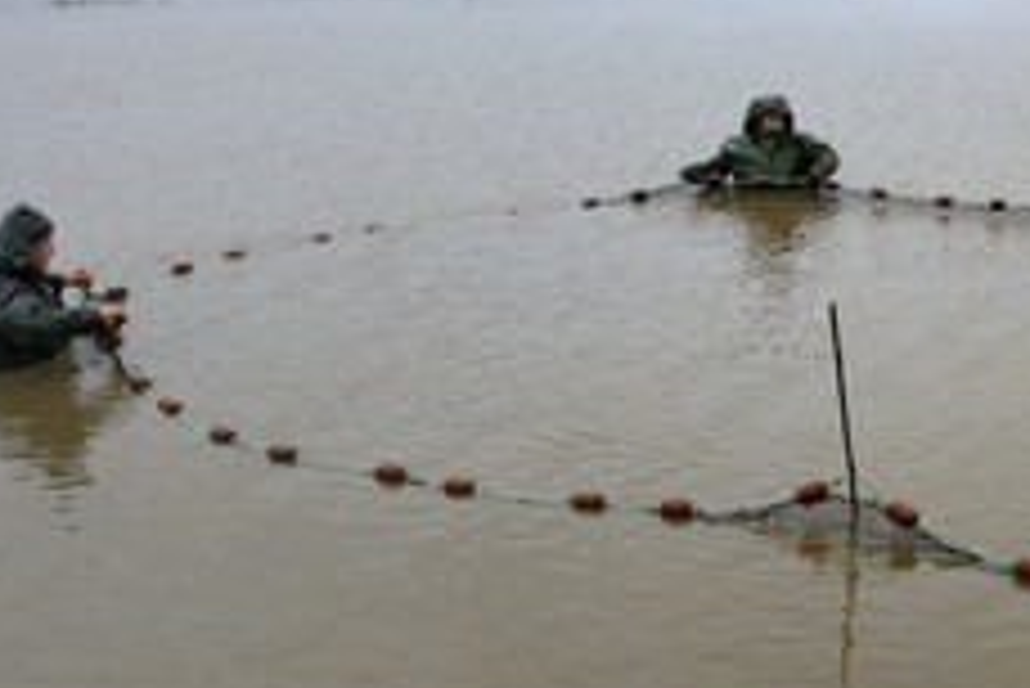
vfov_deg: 30.4
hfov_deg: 41.1
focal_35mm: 44
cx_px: 922
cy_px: 234
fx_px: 1260
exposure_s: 1/160
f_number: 9
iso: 1600
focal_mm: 24
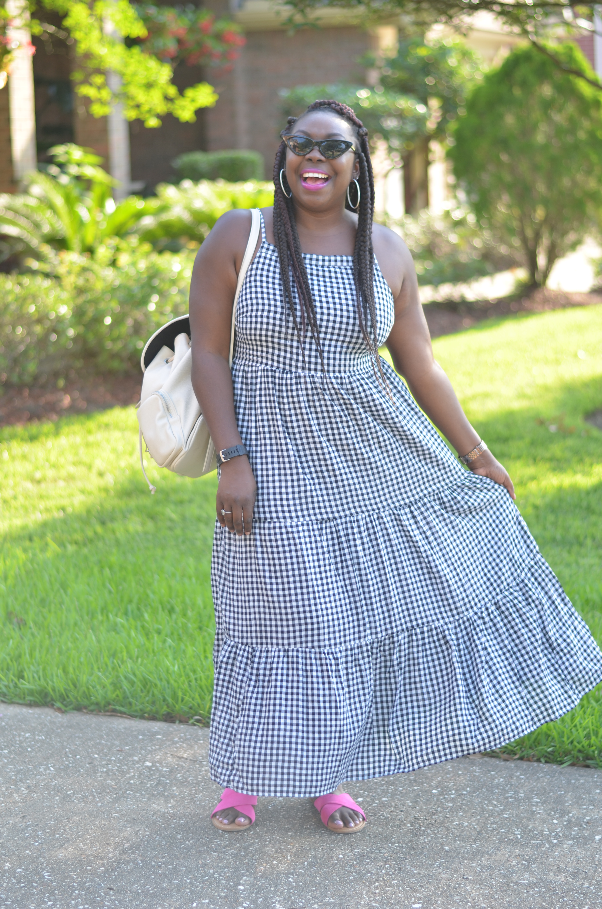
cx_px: 301
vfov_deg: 27.0
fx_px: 1890
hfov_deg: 18.1
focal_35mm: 75
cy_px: 454
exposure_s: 1/350
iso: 100
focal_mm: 50
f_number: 1.8
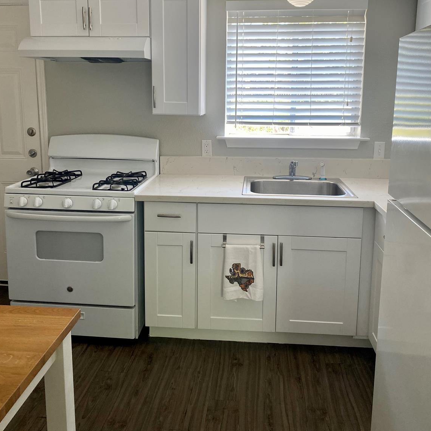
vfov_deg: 52.0
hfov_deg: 52.5
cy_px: 163
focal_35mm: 31
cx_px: 215
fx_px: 437
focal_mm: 4.25
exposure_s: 1/121
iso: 100
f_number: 1.8
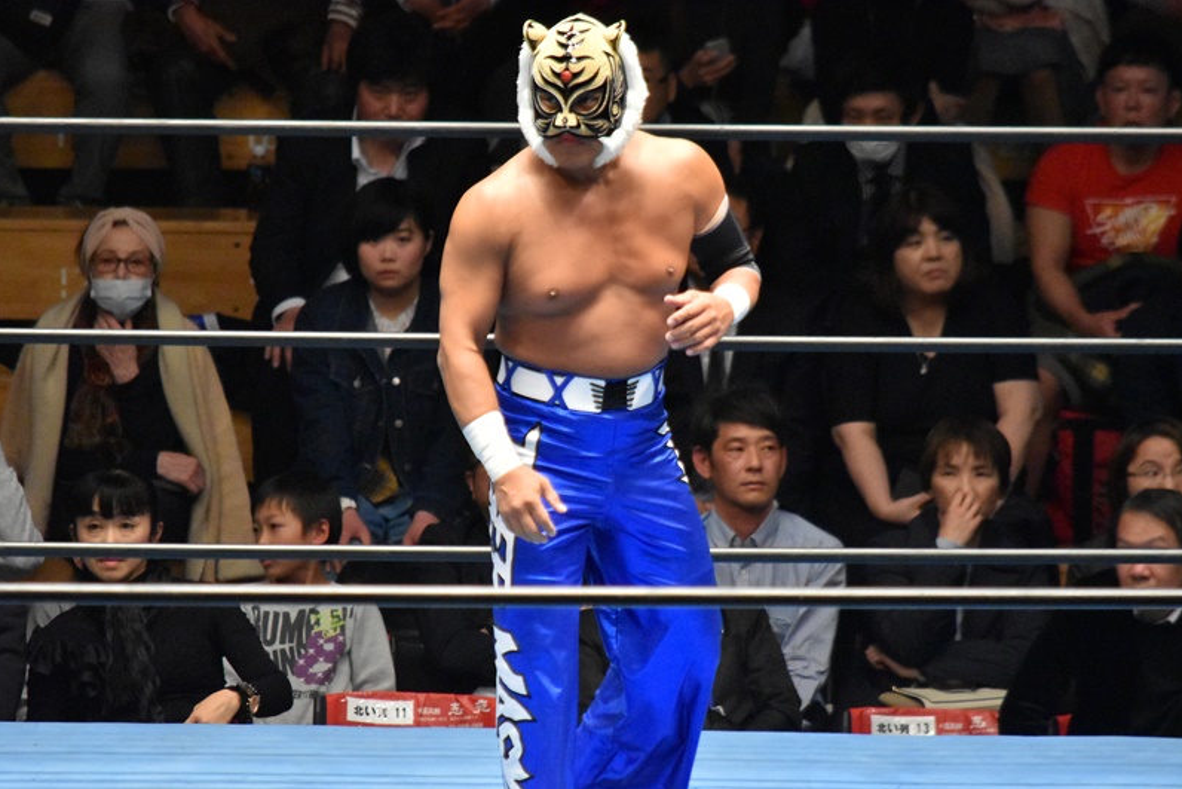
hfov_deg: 4.6
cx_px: 591
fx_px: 14842
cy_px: 394
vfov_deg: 3.0
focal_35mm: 452
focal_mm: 300
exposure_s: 1/500
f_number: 5.6
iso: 4500
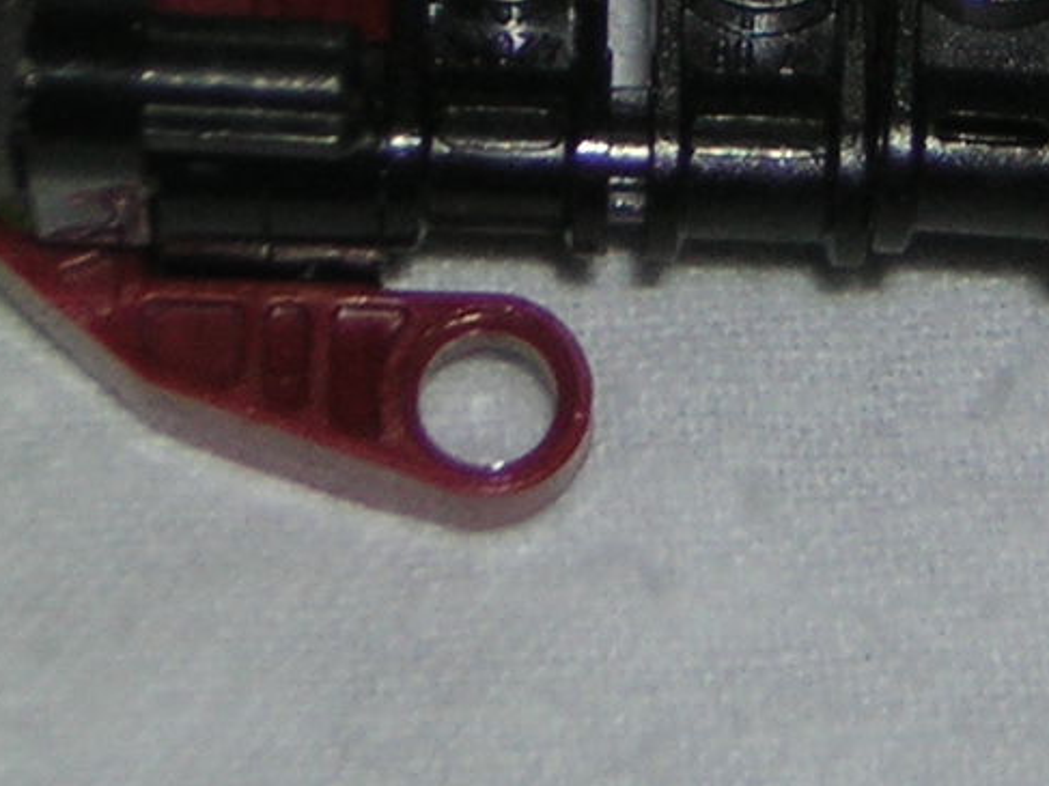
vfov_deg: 5.5
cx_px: 814
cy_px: -347
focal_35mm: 266
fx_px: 8059
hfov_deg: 7.4
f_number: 4
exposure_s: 1/60.1
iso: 50
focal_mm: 10.6
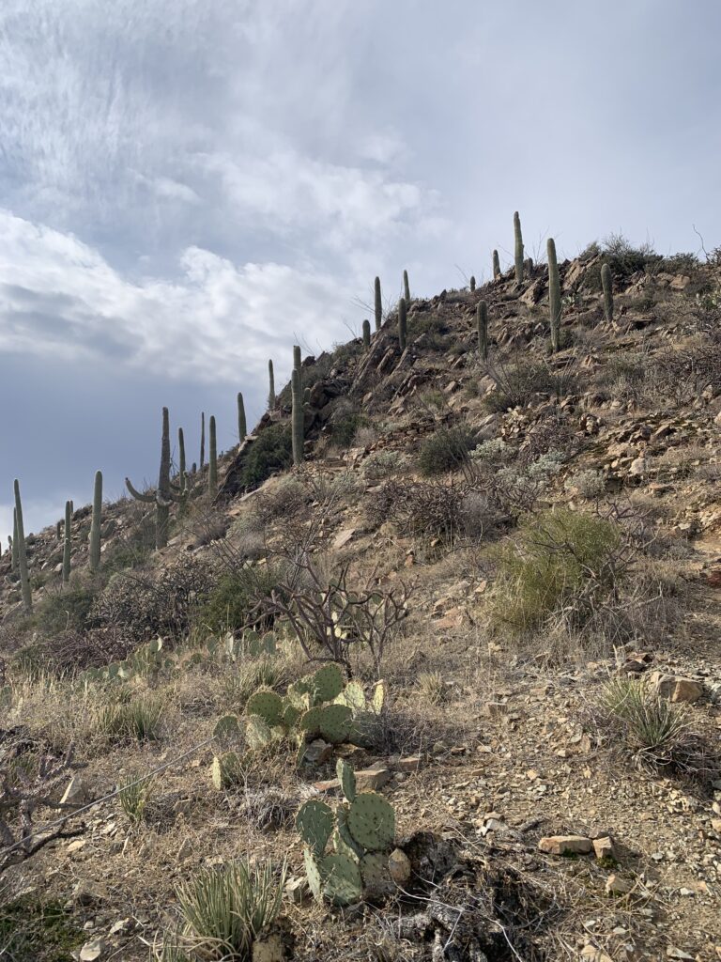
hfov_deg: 53.1
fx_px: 722
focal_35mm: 26
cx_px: 360
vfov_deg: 67.3
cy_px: 481
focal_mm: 4.25
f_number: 1.8
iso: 25
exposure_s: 1/3788
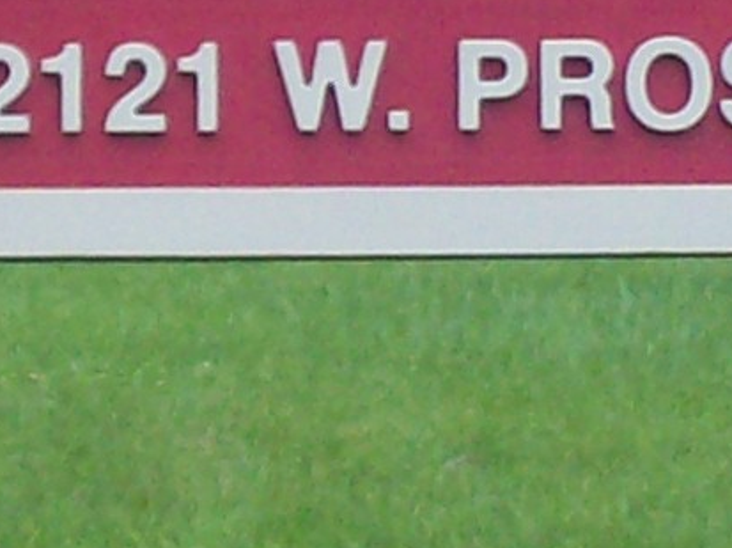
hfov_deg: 2.7
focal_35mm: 745
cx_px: 642
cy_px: -417
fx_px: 15740
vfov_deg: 2.0
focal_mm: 18
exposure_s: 1/230
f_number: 4.8
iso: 80
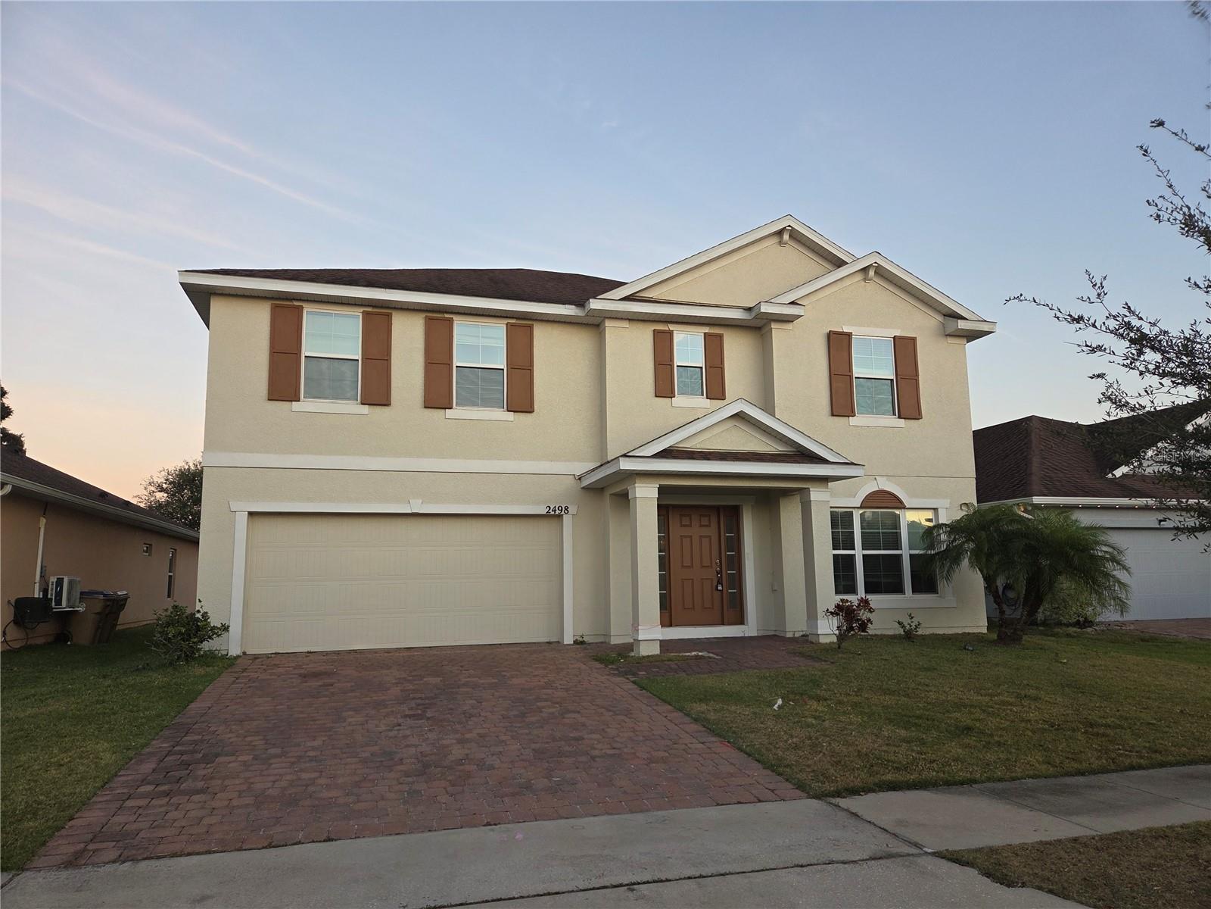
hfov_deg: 73.9
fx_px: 805
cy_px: 454
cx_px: 606
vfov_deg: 58.9
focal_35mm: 23
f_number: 1.8
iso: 80
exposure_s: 1/180
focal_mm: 5.4
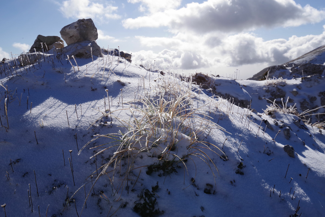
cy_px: 108
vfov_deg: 43.6
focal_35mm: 30
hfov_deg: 61.9
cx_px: 162
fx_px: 271
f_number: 16
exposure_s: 1/200
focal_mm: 30
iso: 200
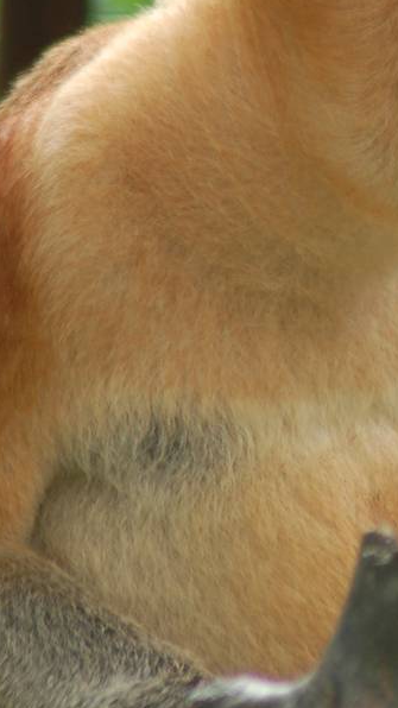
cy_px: 145
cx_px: 469
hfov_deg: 1.2
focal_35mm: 1054
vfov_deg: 2.1
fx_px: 19786
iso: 400
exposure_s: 1/200
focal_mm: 250
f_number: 5.3
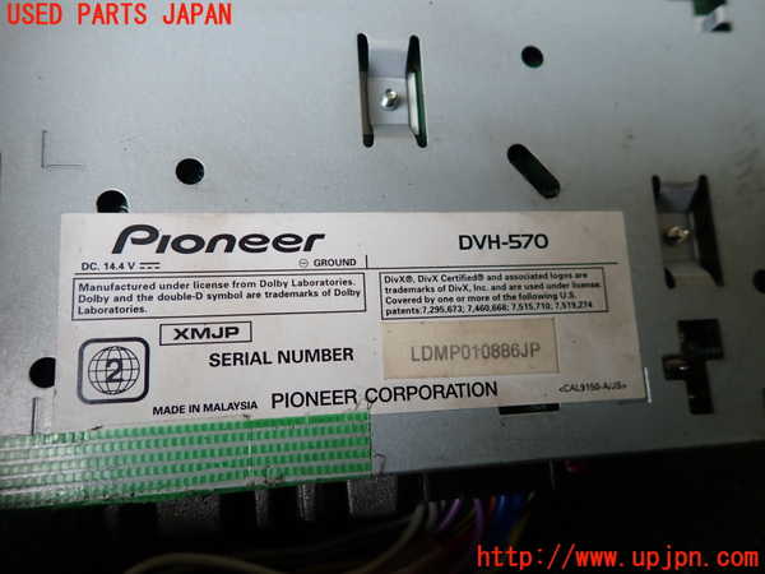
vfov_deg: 54.9
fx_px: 552
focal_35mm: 25
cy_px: 287
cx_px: 382
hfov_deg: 69.4
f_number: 2
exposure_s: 1/40
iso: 200
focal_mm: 4.5
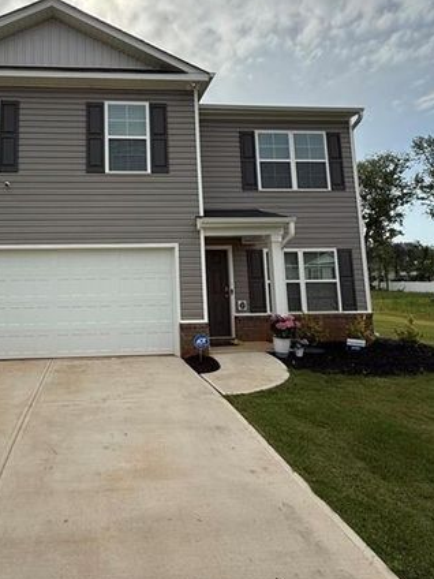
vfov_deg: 75.9
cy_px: 244
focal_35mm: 22
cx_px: 115
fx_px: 368
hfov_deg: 58.3
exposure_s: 1/2976
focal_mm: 2.22
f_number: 2.2
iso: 80
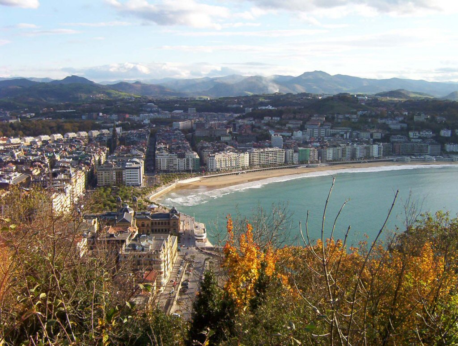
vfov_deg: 39.8
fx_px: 477
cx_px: 229
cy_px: 173
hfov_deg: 51.2
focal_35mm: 36
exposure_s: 1/303
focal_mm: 5.54
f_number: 5.24
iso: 100
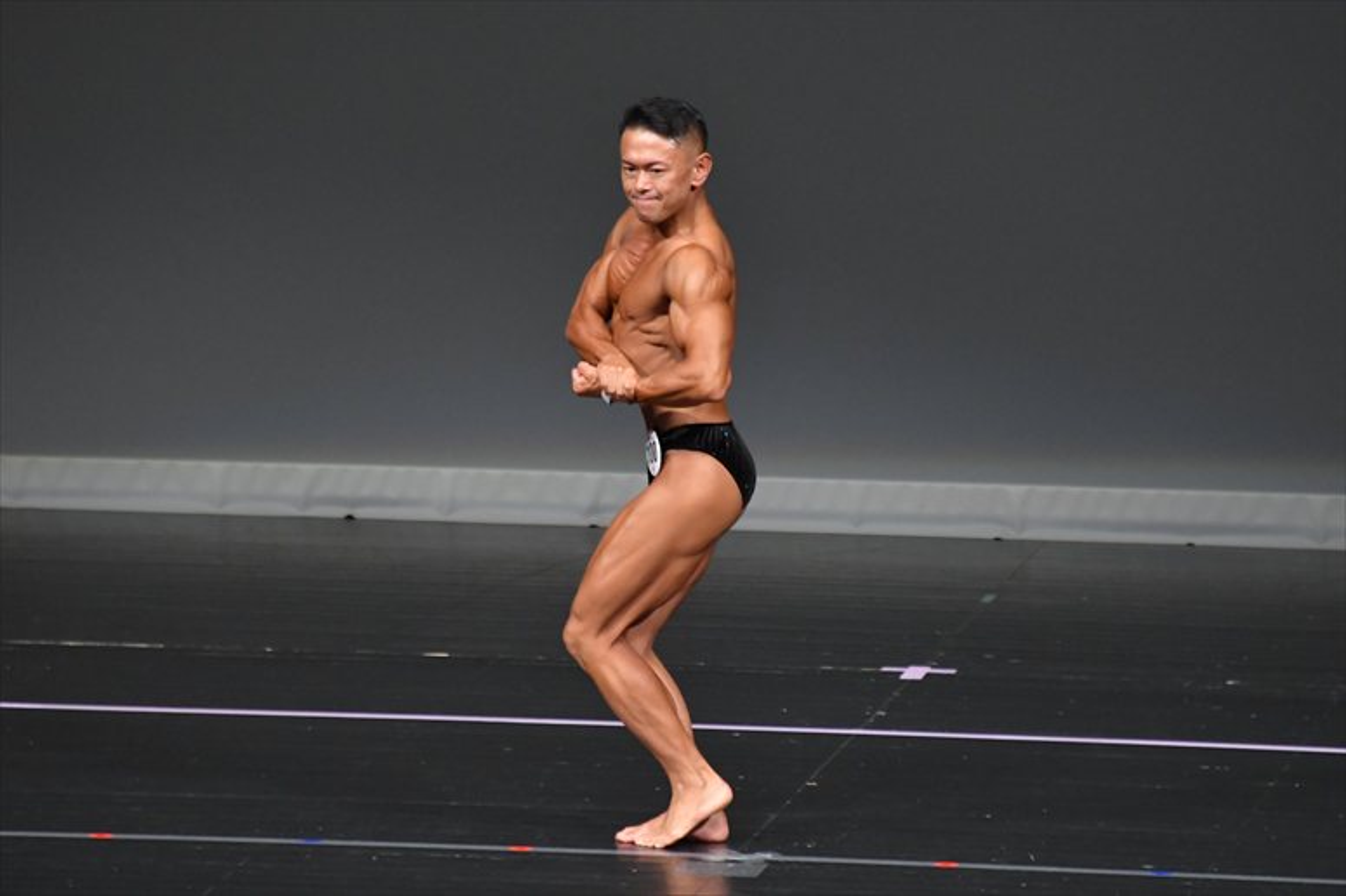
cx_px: 673
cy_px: 448
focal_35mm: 375
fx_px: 14014
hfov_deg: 5.5
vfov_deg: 3.7
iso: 4000
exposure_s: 1/400
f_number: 5.6
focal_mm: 250
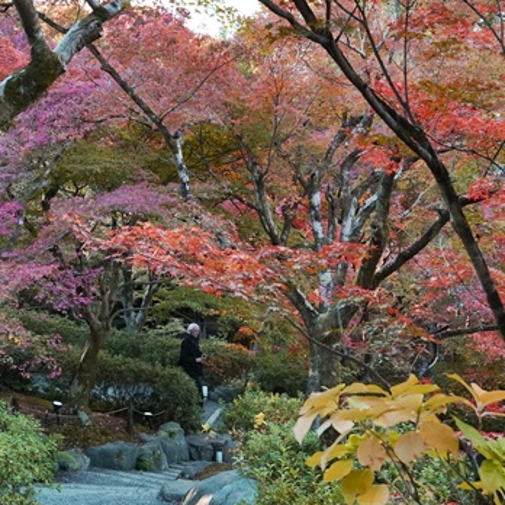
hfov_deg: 28.2
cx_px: 128
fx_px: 990
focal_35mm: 60
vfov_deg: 28.6
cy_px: 217
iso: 2500
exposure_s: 1/500
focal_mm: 24
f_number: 5.6
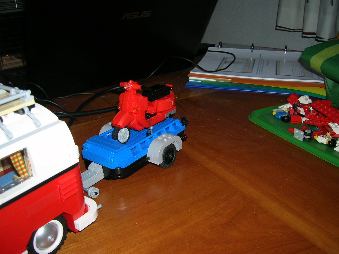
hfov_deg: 52.6
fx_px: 343
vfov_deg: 40.7
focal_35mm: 35
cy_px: 127
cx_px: 170
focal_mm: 5.8
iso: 50
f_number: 2.9
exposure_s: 1/60.1
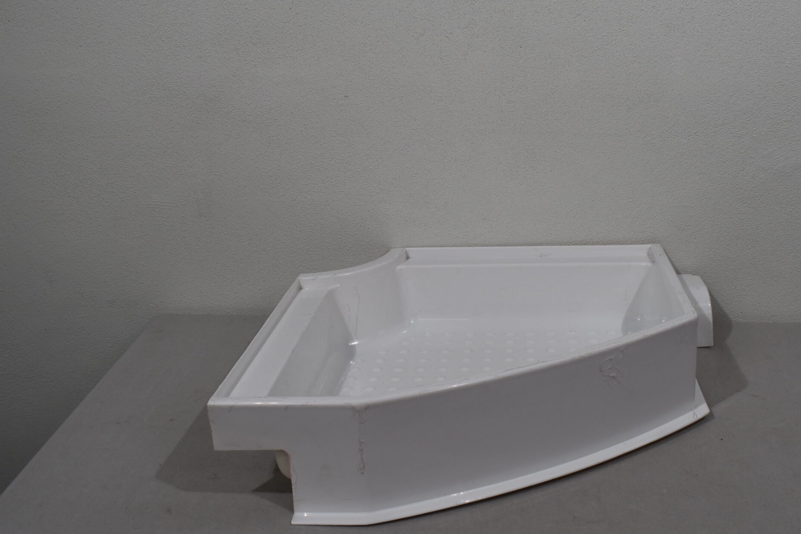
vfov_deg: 35.9
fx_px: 823
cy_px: 280
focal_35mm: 37
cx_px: 475
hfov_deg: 51.6
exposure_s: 1/125
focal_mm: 18
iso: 200
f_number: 5.6
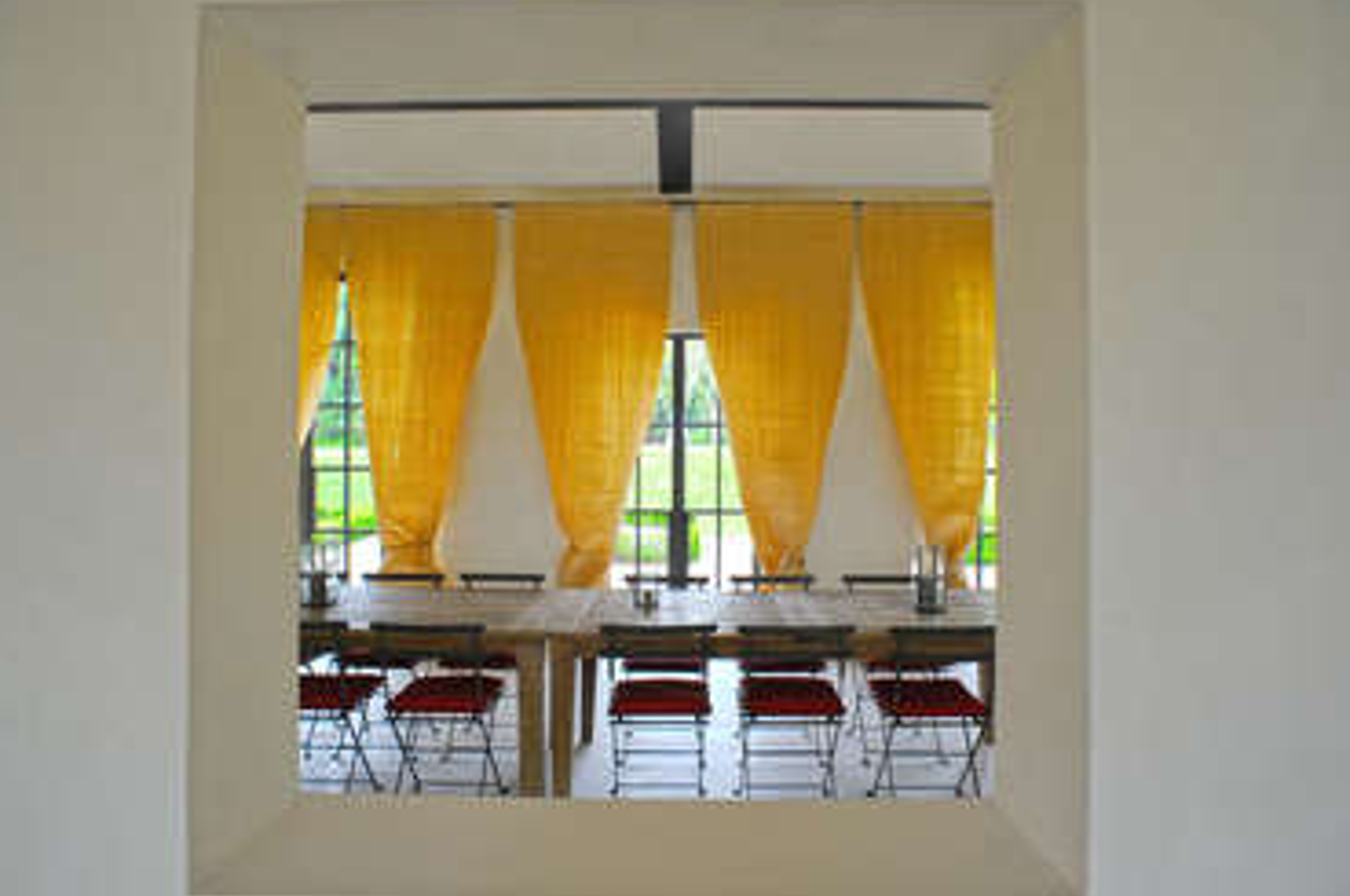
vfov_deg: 64.4
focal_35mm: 19
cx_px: 673
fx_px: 712
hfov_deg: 87.0
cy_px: 433
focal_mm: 18
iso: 200
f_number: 8
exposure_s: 1/25
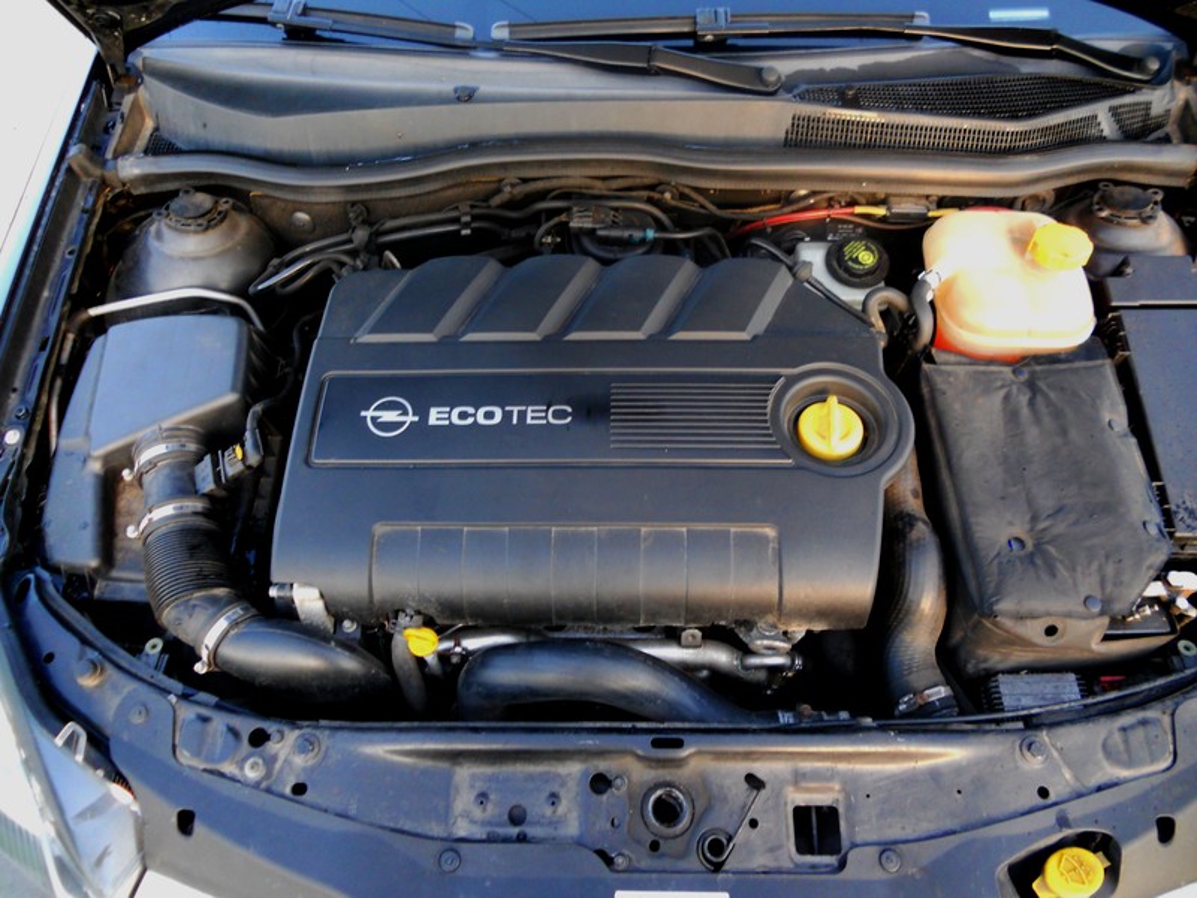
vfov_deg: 51.4
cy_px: 449
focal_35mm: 27
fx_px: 934
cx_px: 598
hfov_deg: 65.3
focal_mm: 4.9
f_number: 3.2
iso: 250
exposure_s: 1/30
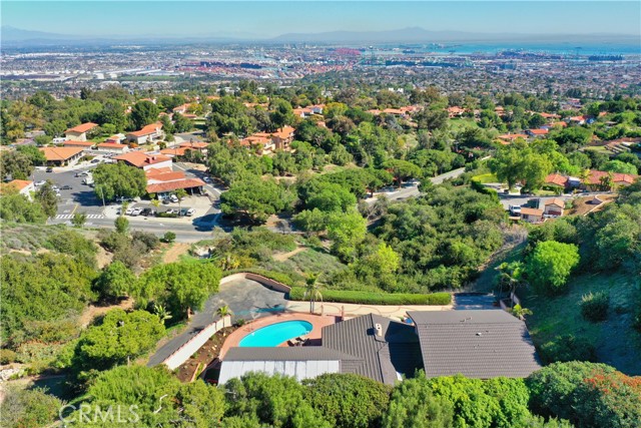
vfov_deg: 46.4
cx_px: 320
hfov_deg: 65.5
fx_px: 499
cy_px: 214
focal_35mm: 28
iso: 100
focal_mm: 10.26
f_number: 5
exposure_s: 1/320
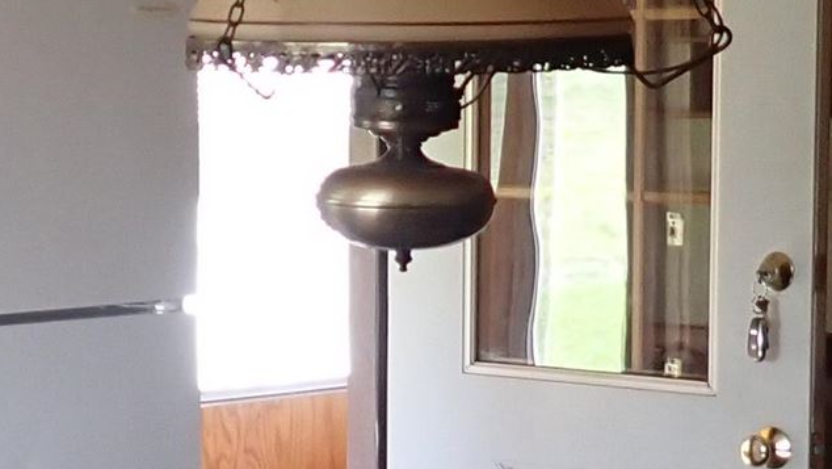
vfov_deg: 9.2
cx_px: 123
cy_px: 389
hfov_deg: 16.1
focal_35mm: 132
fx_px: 2913
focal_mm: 4.5
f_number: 2
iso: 200
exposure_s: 1/125
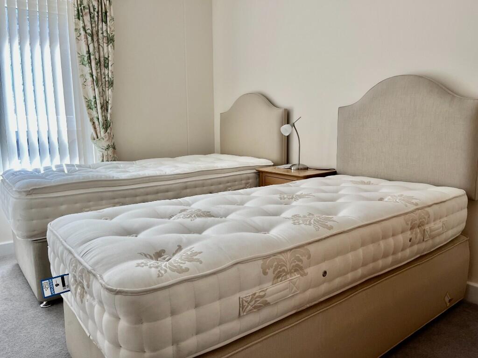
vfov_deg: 53.1
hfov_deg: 67.3
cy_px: 179
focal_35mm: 26
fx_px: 359
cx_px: 239
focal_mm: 5.1
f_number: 1.6
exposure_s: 1/122
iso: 50
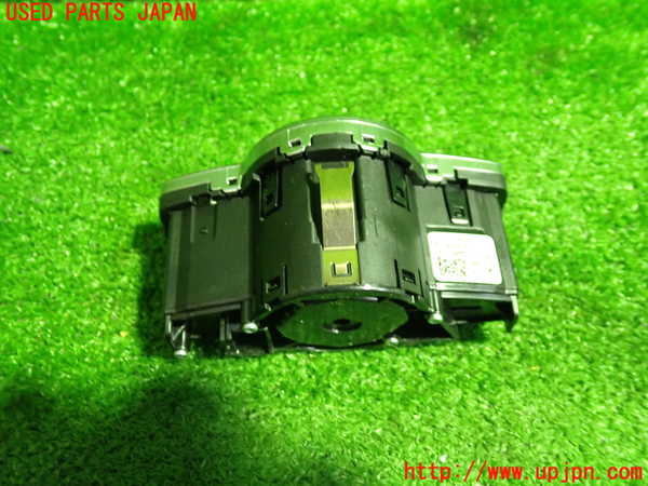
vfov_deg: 46.8
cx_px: 324
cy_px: 243
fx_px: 562
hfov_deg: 60.0
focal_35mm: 30
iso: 640
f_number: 2.3
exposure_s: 1/30
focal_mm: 5.4
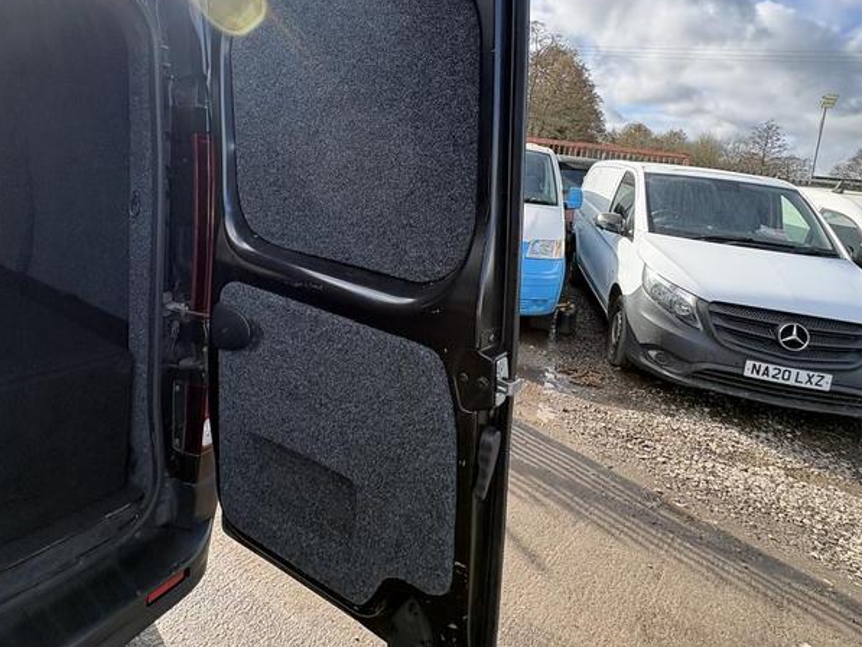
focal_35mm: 21
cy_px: 212
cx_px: 399
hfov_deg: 78.8
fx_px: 523
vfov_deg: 61.8
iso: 64
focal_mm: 2.22
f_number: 2.2
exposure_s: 1/476
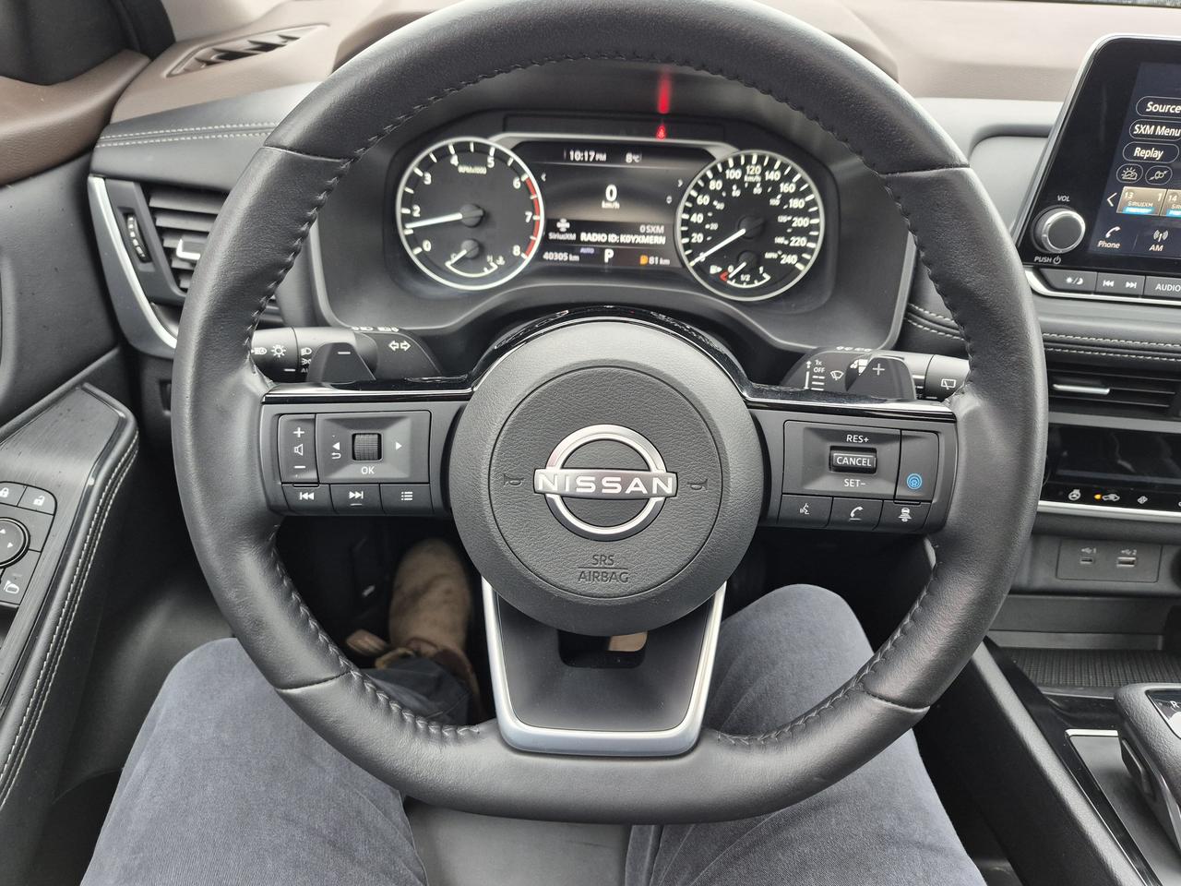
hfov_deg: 73.9
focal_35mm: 23
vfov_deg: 58.9
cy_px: 443
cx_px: 590
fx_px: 785
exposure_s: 1/120
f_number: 1.8
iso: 320
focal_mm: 5.4
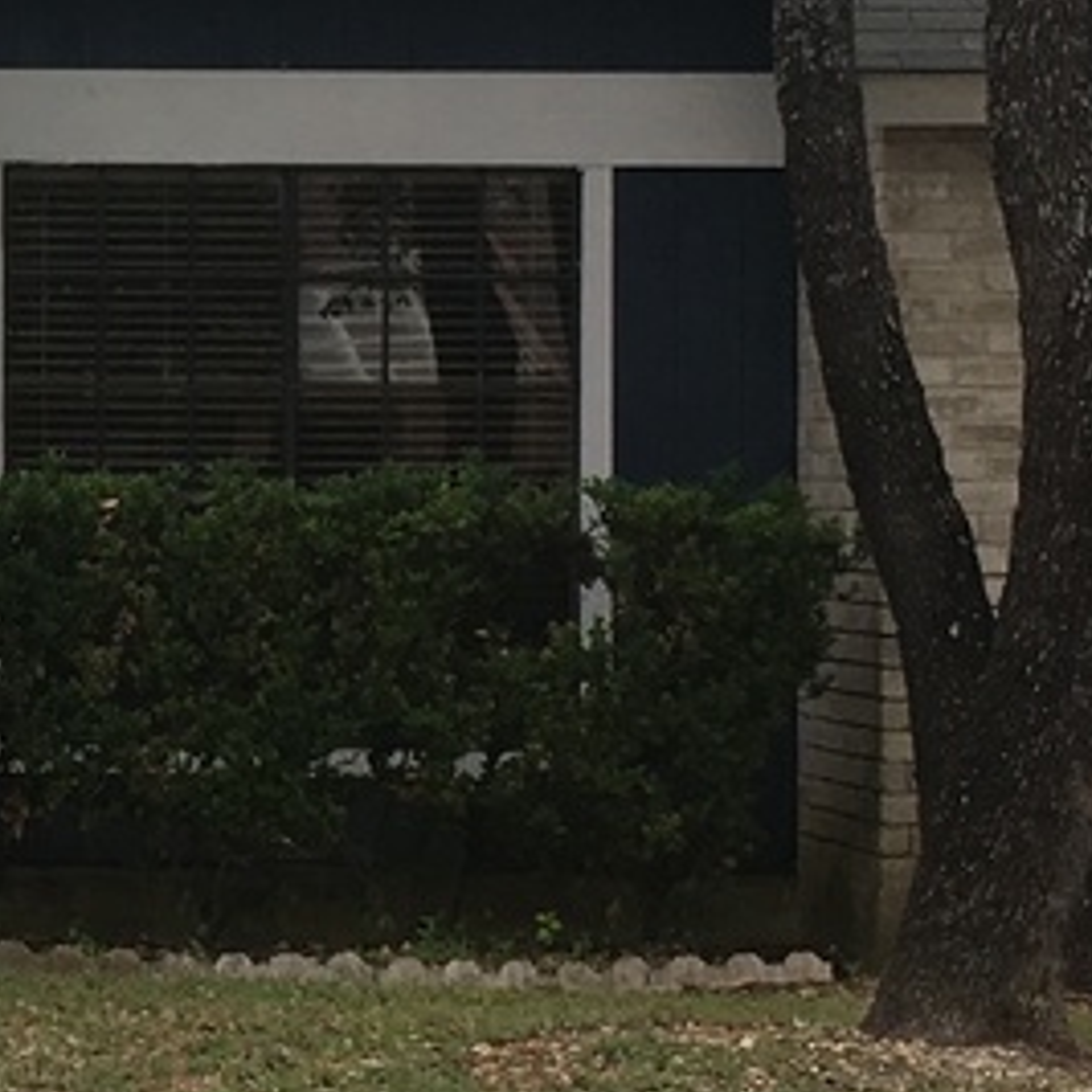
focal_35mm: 138
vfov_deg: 12.6
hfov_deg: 12.1
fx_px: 4925
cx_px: -532
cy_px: 356
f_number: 2.2
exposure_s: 1/354
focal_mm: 4.15
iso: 25
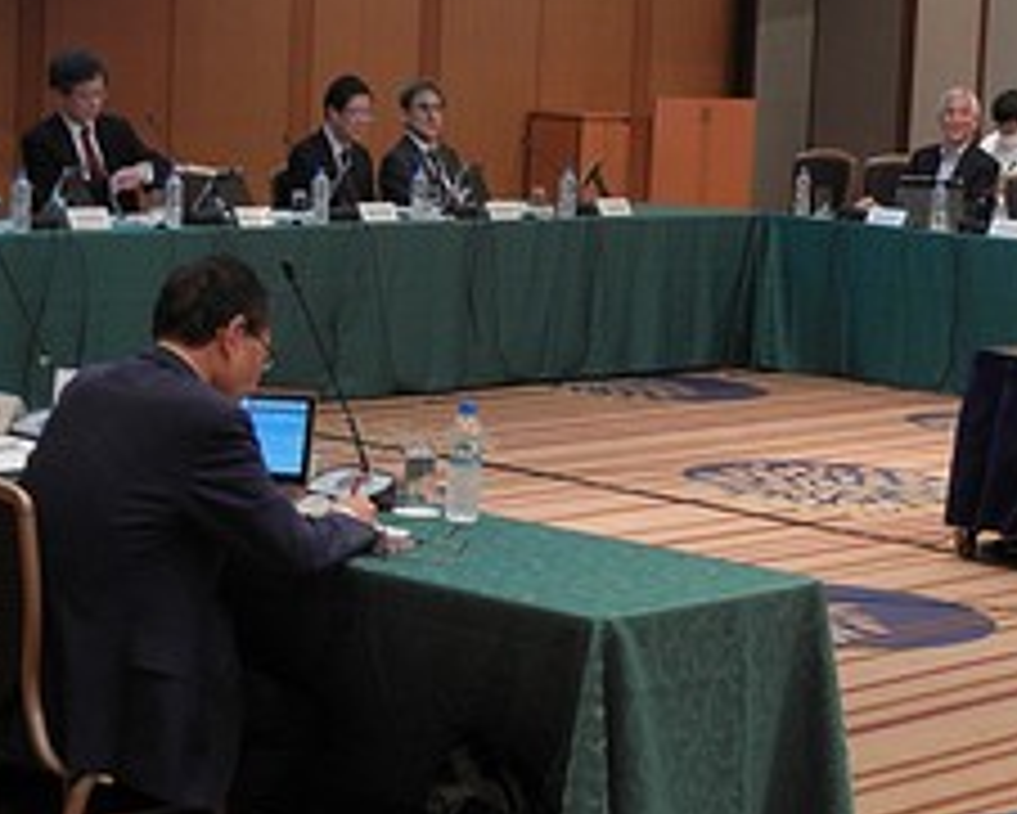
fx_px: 3071
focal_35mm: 102
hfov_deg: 18.7
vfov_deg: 15.1
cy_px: 495
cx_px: 684
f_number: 4
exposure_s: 1/10
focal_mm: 10.6
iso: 400
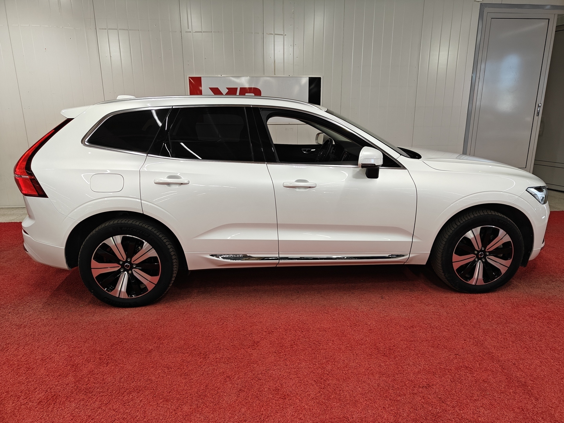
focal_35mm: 24
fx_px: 391
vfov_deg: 56.8
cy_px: 212
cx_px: 282
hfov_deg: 71.6
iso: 64
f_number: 1.8
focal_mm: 5.59
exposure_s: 1/100
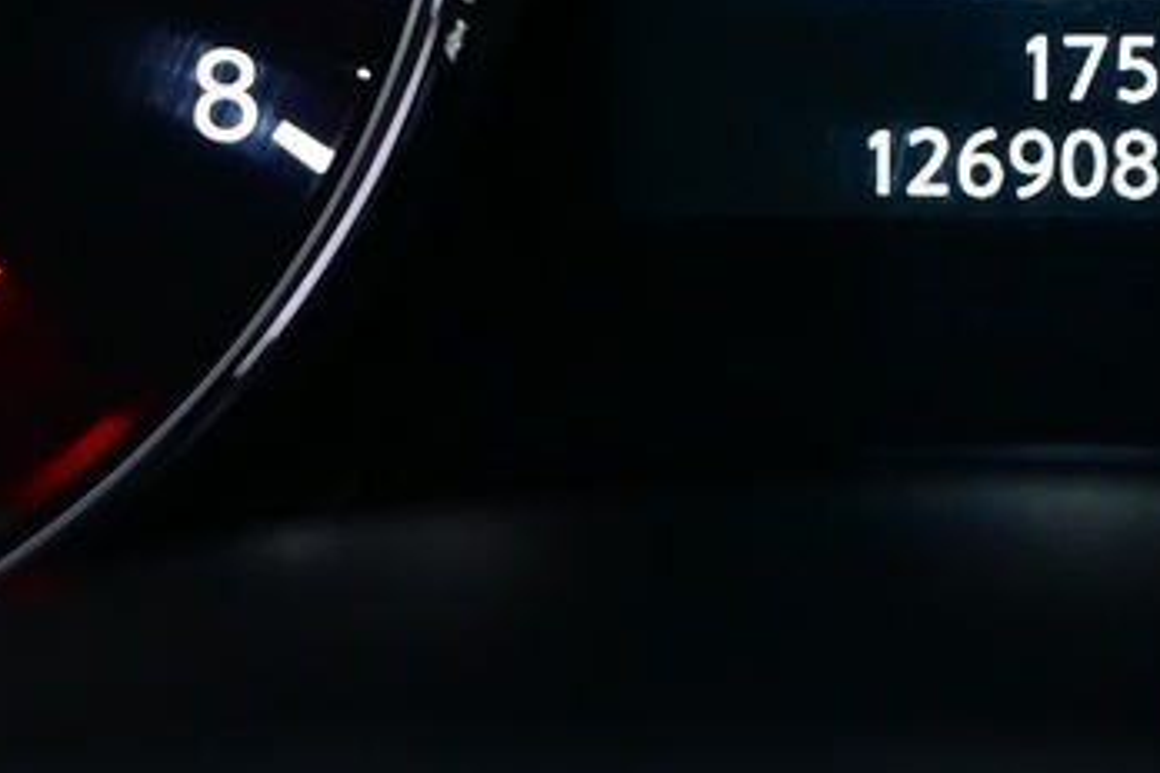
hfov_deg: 10.6
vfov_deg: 7.1
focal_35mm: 192
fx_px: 6191
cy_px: -237
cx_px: 1027
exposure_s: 1/20
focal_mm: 27.5
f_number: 4.5
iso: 400
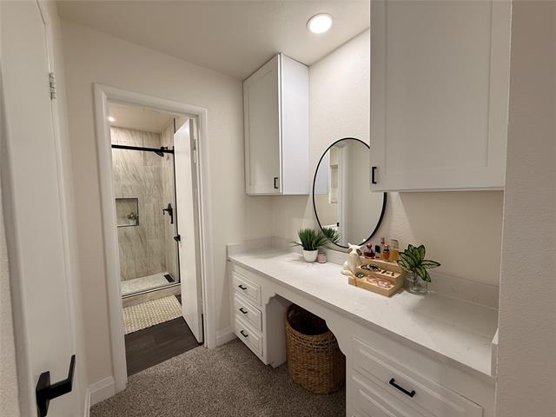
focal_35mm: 14
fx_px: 225
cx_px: 278
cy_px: 208
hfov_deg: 102.1
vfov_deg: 85.7
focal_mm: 2.22
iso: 160
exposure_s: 1/120
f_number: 2.2
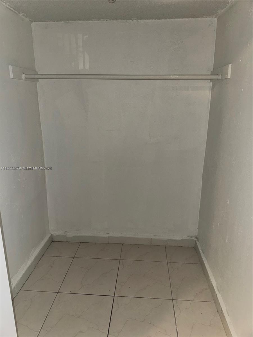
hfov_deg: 56.8
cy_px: 168
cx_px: 126
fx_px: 234
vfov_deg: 71.6
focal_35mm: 24
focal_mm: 6.76
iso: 64
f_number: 1.78
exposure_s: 1/16
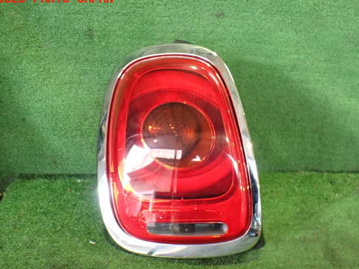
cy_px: 138
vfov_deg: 43.0
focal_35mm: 33
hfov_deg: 55.3
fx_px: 342
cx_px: 191
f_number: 2.3
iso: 800
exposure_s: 1/40
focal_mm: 5.4
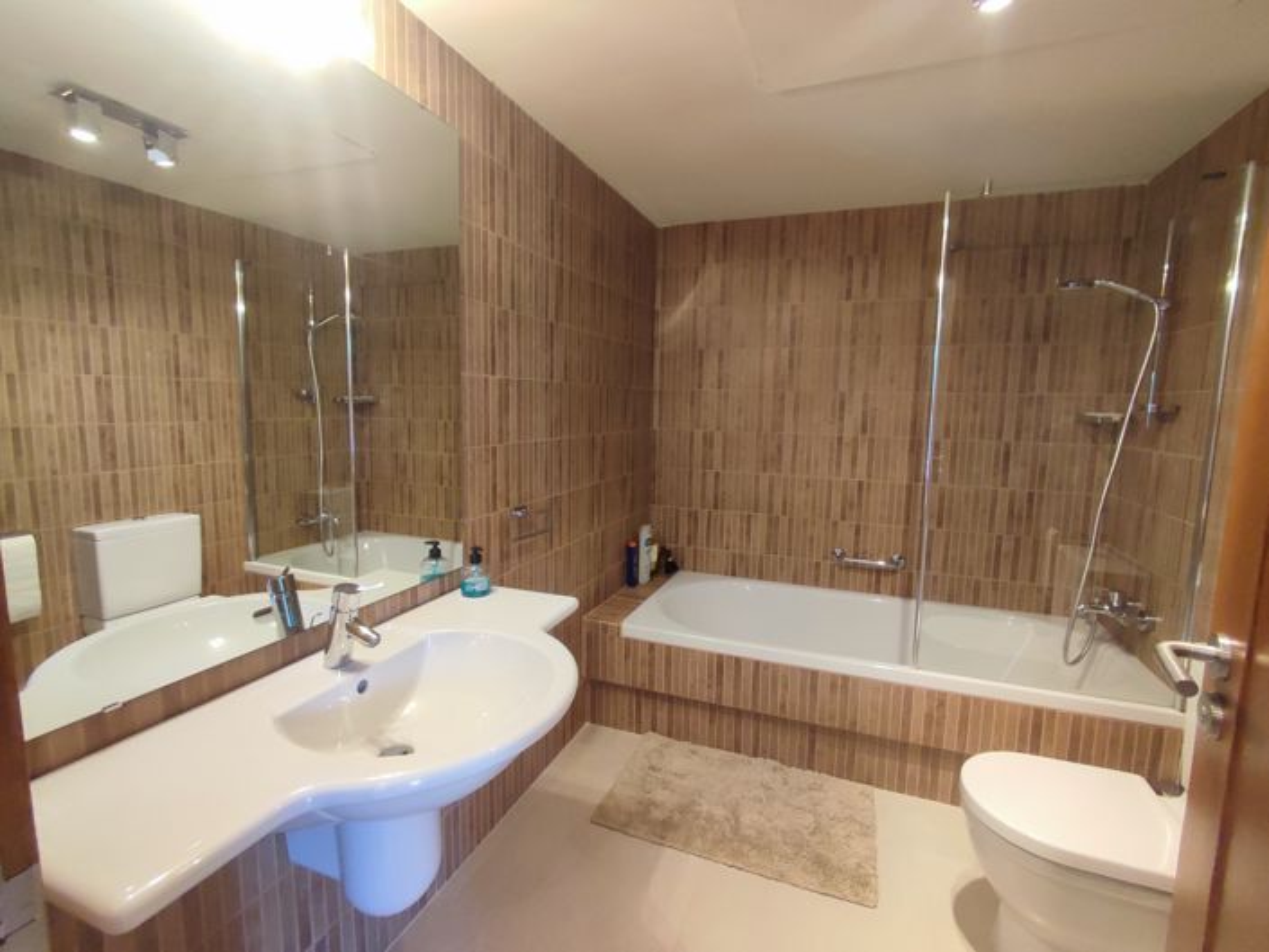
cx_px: 634
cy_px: 476
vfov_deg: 78.1
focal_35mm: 16
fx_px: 587
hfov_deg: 94.5
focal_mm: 1.65
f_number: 2.2
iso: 318
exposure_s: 1/33
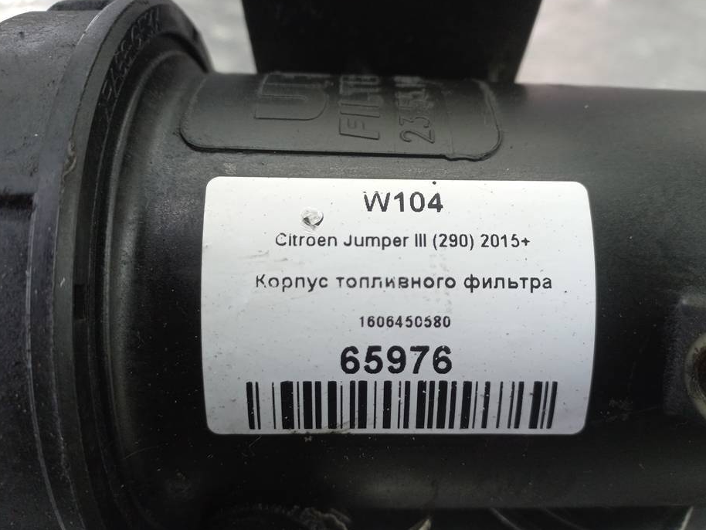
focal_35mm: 28
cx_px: 373
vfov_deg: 49.8
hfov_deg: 63.4
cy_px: 273
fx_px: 571
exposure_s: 1/50
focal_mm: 4.6
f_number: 1.8
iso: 80
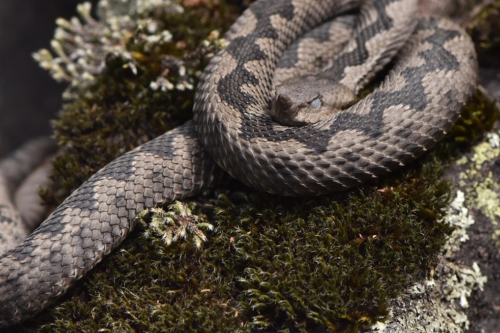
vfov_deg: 7.8
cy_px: 139
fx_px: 2458
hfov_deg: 11.6
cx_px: 222
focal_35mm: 177
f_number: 8
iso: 640
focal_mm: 150
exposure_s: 1/1000
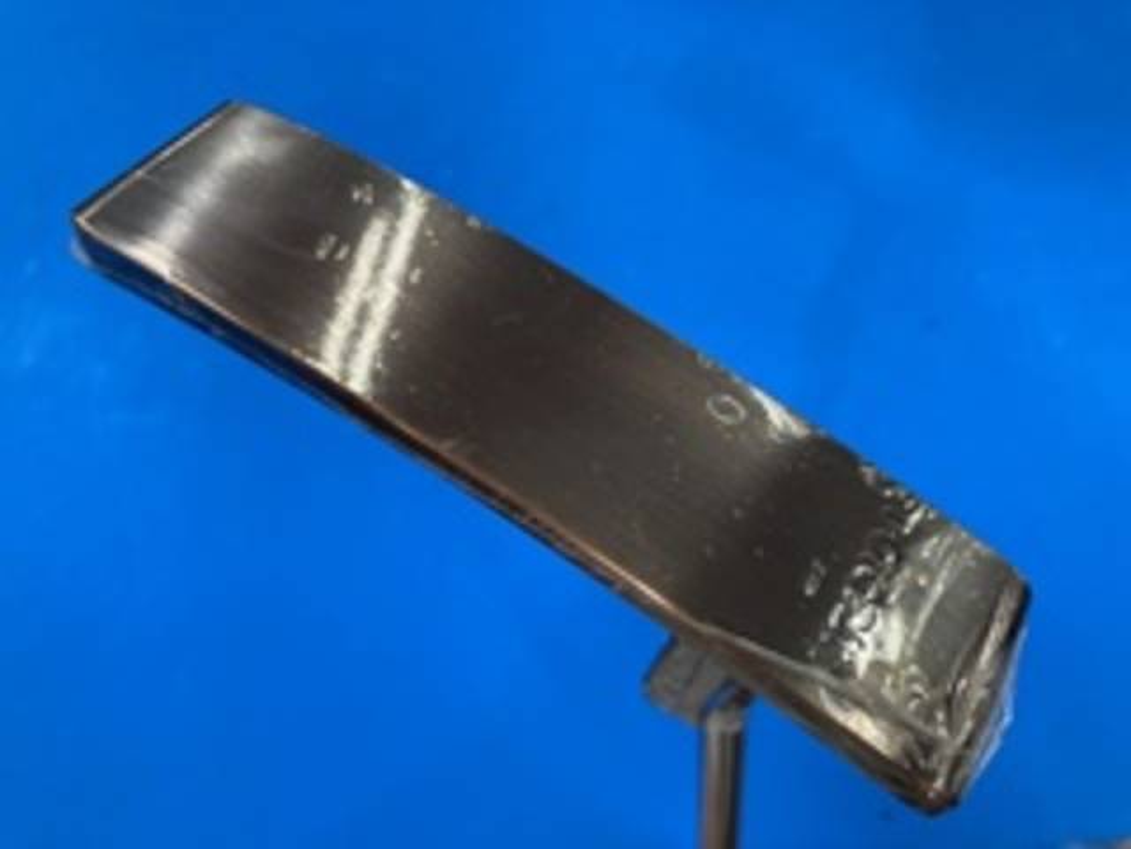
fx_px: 915
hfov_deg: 63.4
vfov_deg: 49.7
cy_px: 424
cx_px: 566
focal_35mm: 28
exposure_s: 1/50
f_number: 1.8
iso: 50
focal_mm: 3.99
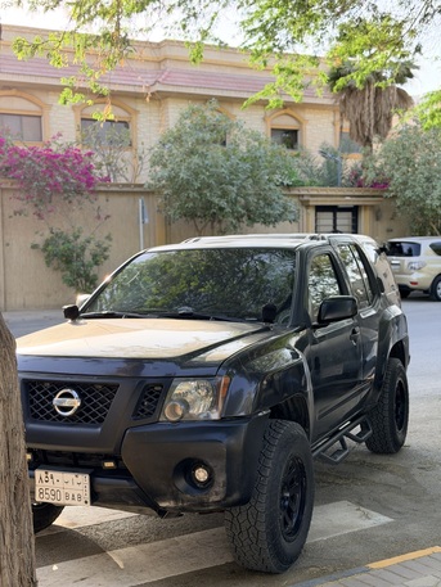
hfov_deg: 30.3
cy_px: 294
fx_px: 815
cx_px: 220
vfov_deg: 39.6
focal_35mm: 48
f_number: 1.78
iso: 100
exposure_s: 1/527
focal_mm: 6.76
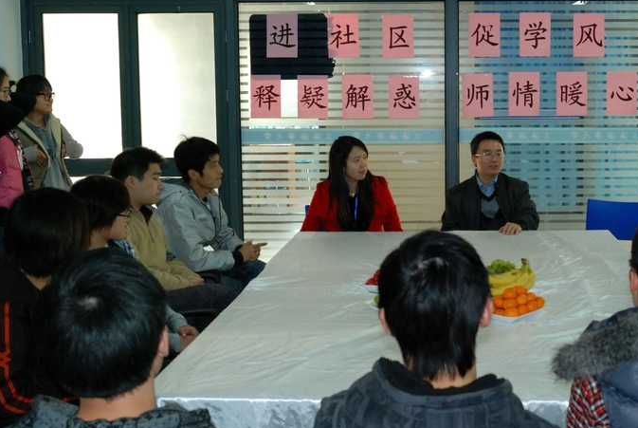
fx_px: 870
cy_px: 158
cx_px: 442
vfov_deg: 27.5
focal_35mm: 49
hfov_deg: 39.6
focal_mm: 22
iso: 1000
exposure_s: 1/100
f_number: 5
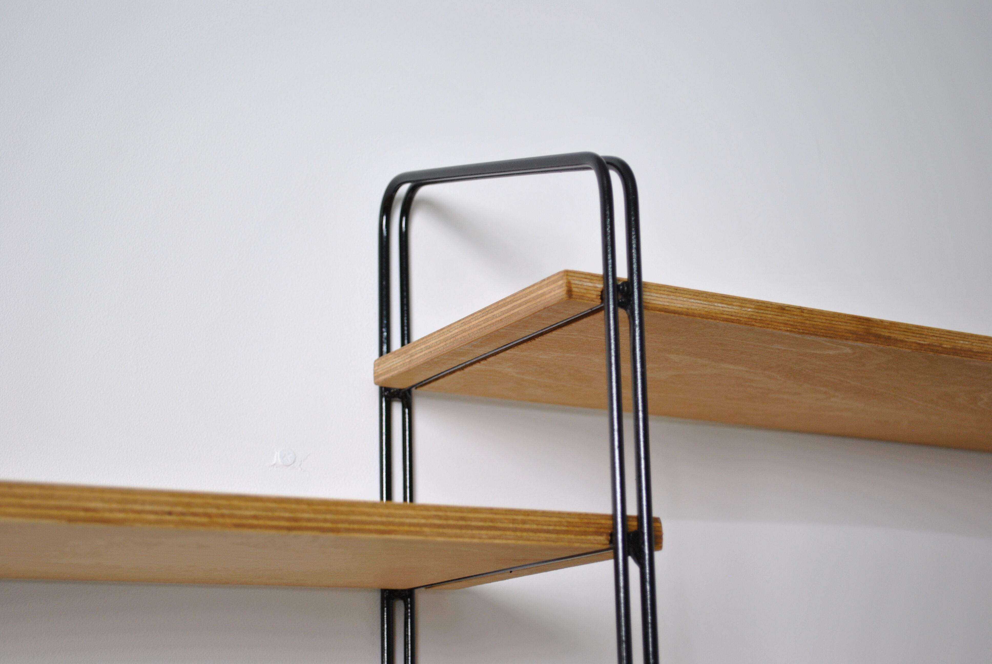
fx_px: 1573
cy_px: 332
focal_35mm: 57
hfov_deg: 35.0
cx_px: 496
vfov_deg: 23.8
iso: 320
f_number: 5
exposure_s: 1/30
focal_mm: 38
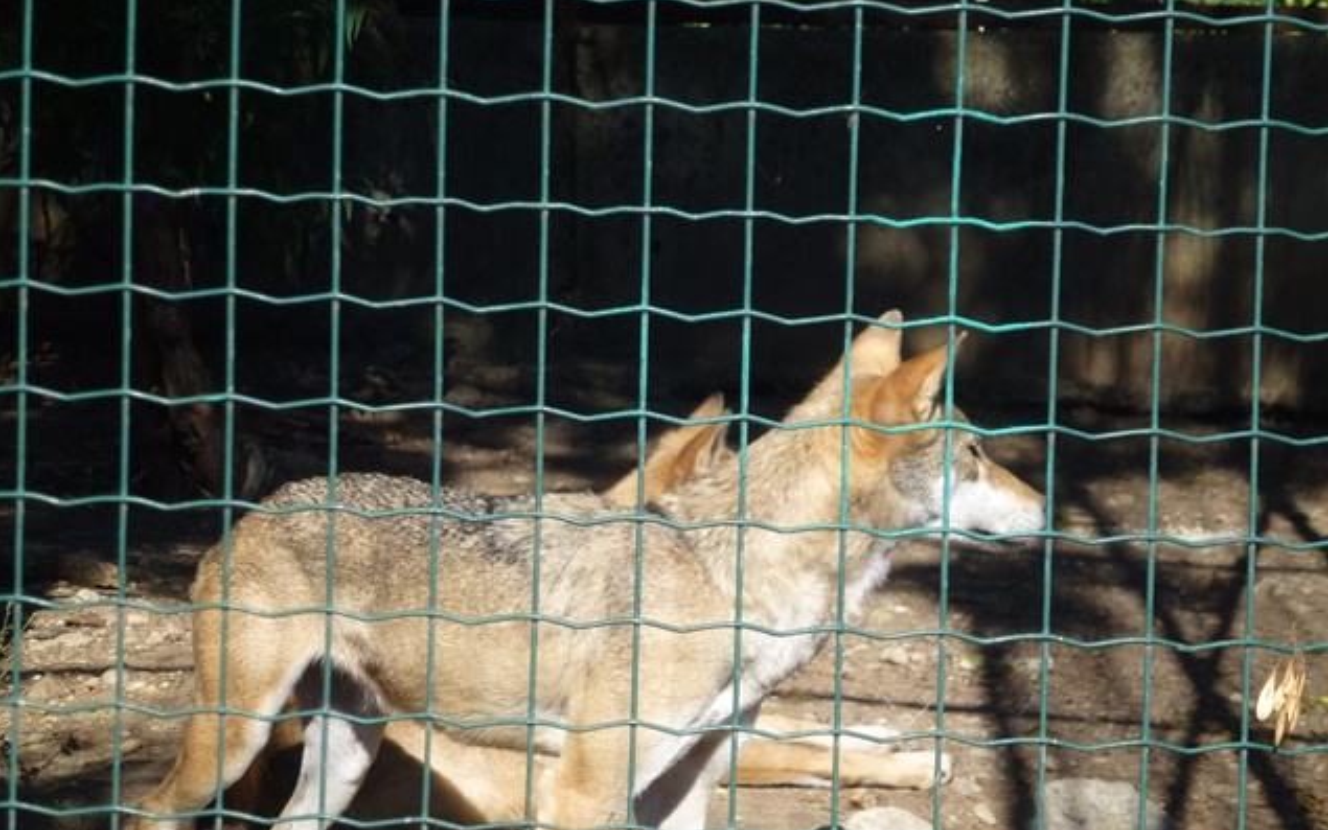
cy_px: 495
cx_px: 661
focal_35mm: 140
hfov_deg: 14.9
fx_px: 5067
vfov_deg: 9.4
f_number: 5.2
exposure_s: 1/320
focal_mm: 23.4
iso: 100
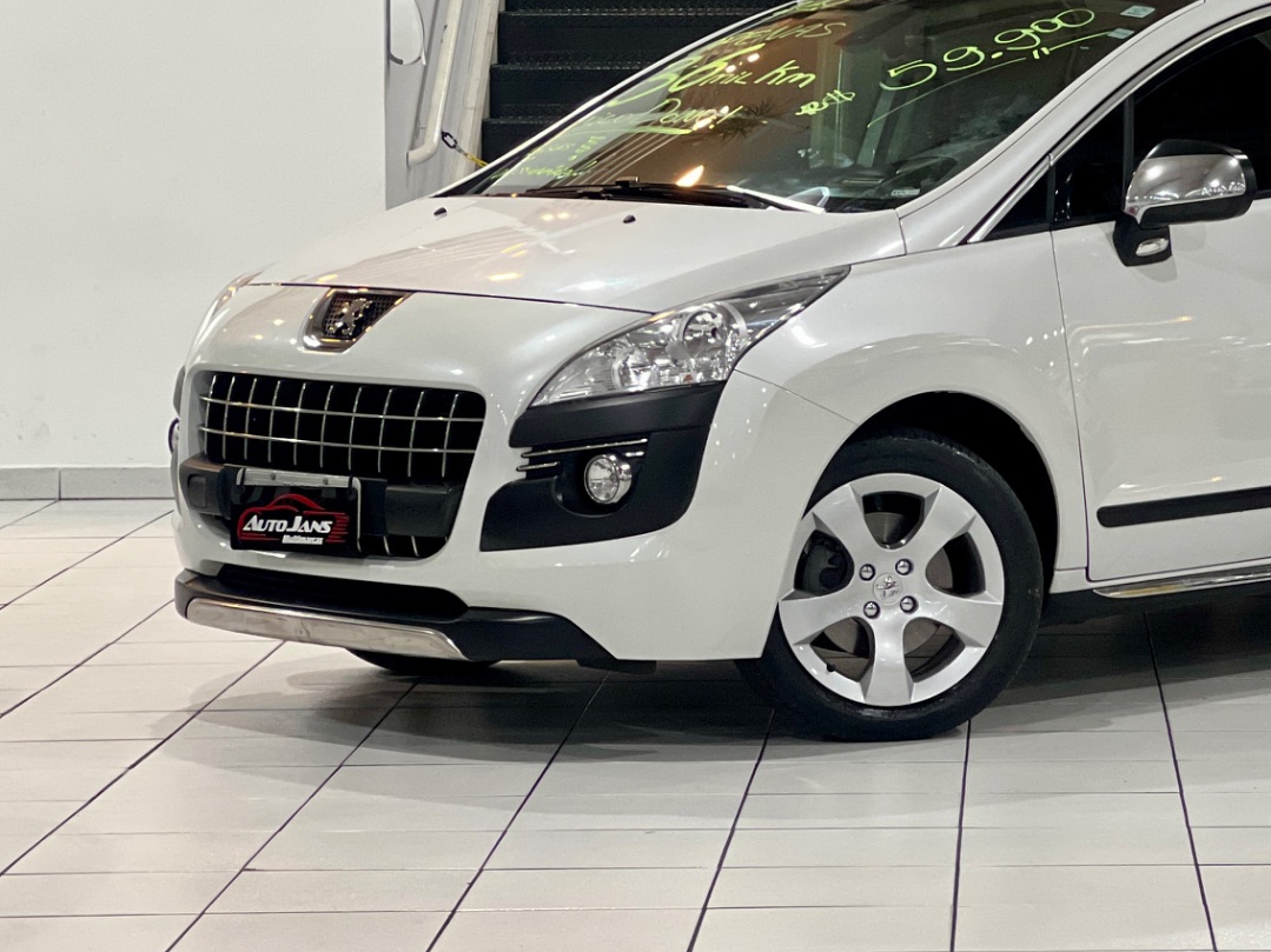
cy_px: 228
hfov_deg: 14.4
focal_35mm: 137
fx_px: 5030
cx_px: 942
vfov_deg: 10.8
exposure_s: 1/40
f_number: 2.8
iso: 250
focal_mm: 9
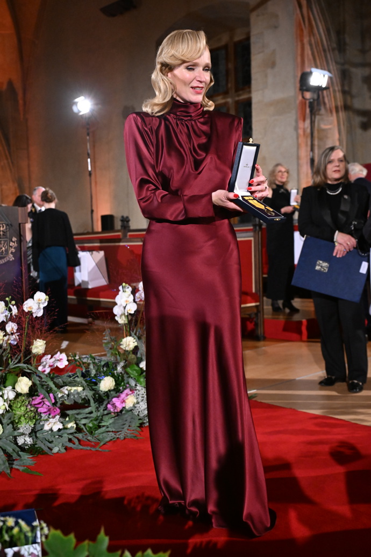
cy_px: 278
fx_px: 587
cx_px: 186
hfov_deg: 35.1
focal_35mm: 38
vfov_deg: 50.7
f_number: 4.5
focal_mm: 38
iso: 5000
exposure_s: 1/320
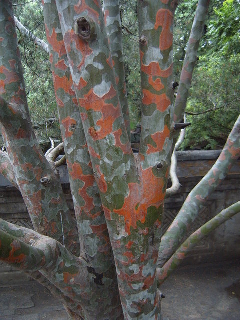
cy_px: 160
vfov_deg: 50.1
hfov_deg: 38.7
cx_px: 120
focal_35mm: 37
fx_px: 342
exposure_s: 1/45
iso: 141
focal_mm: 6.2
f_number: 2.9
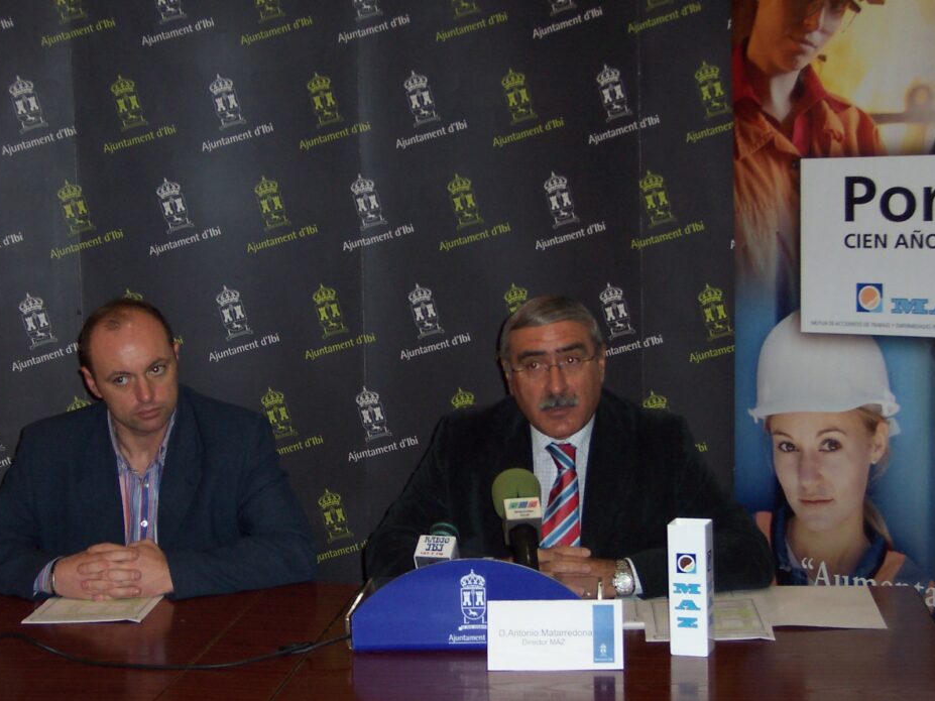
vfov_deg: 17.2
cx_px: 469
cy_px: 347
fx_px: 2323
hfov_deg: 22.8
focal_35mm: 86
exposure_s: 1/90
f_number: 4
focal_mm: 12.8
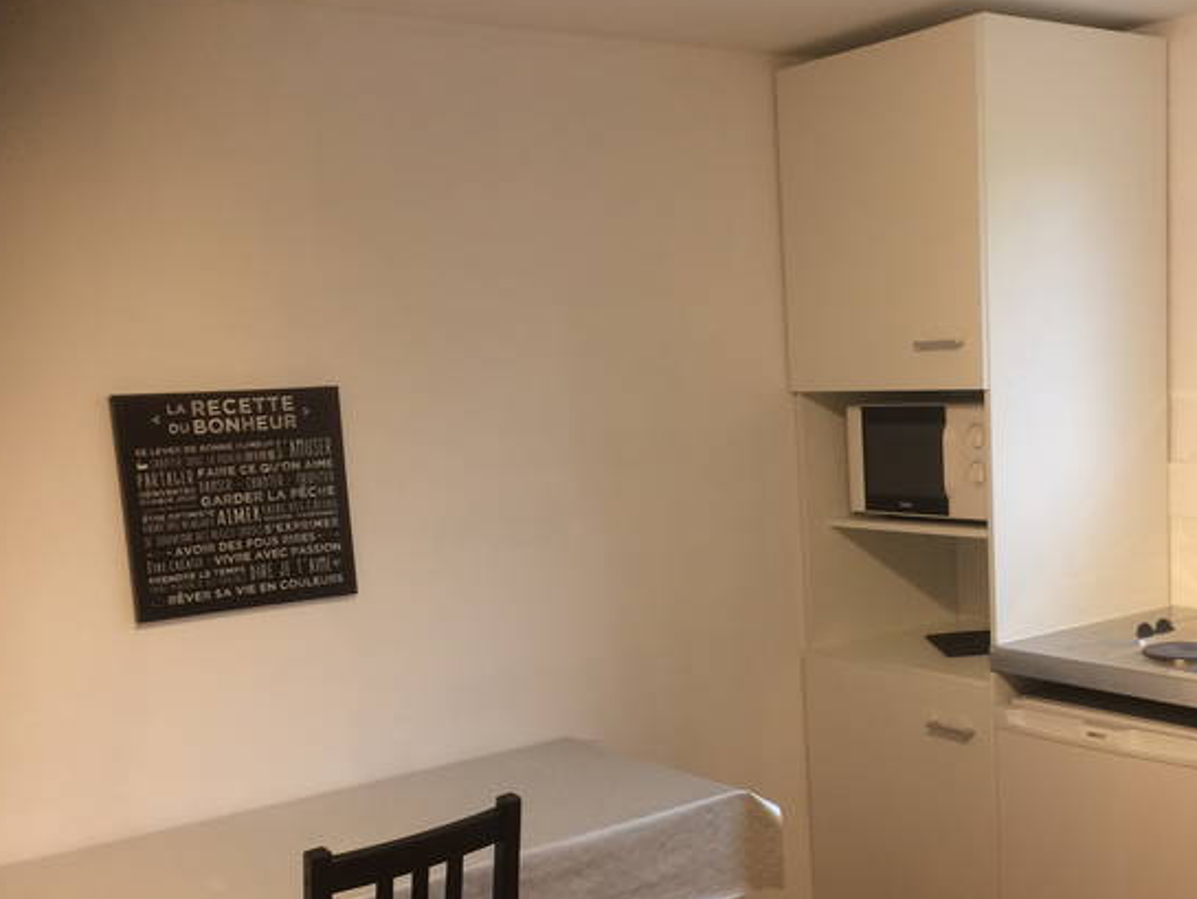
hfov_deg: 44.1
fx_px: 1453
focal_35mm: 42
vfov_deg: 34.0
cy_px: 604
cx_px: 804
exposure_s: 1/33
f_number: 2.2
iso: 50
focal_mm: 4.15
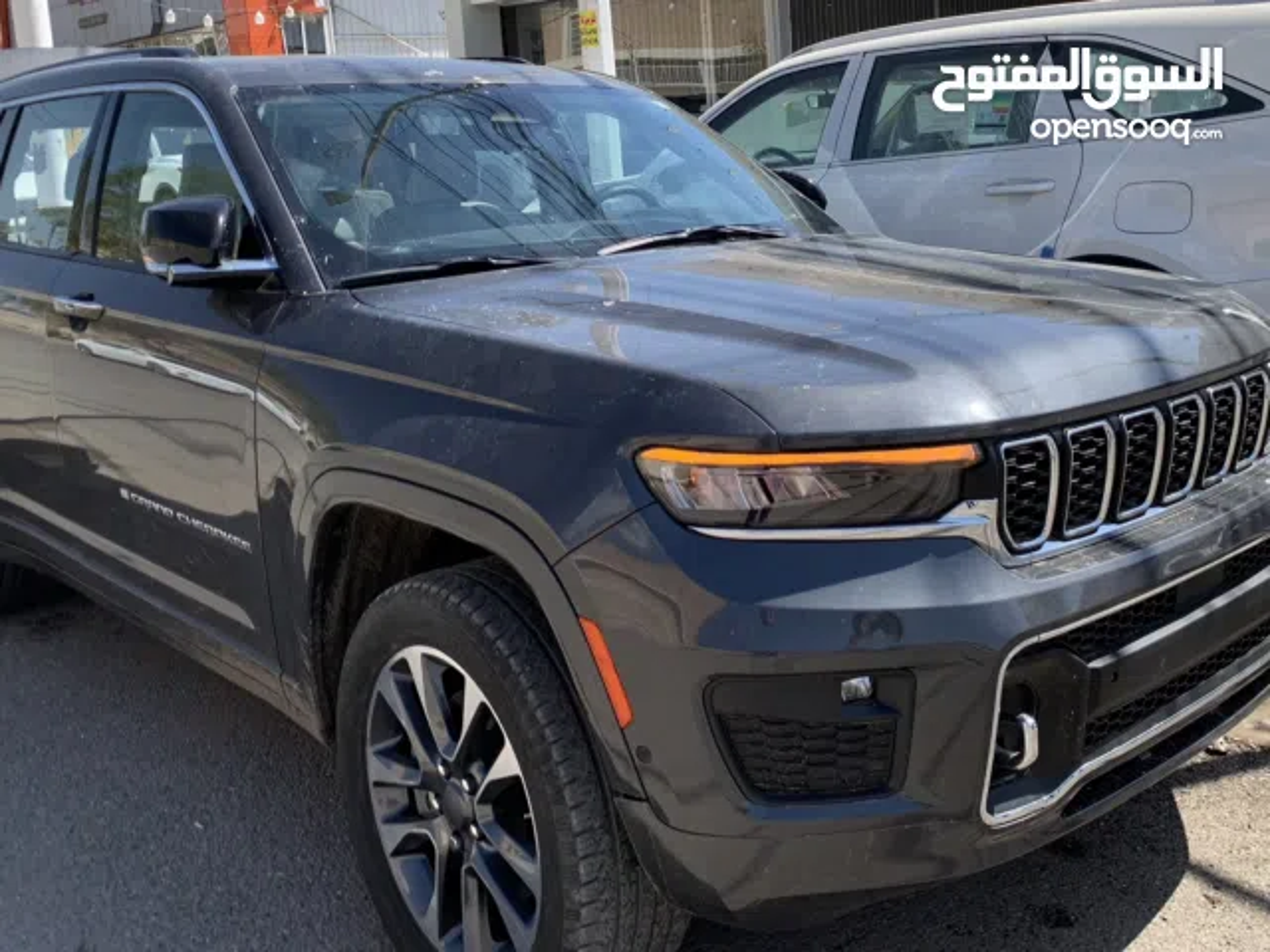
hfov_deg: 67.3
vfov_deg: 53.1
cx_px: 635
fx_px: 954
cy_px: 476
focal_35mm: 26
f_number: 1.8
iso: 25
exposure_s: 1/1406
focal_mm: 4.25
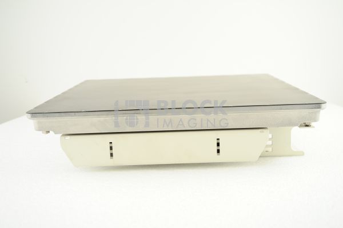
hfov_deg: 39.6
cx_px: 172
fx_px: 476
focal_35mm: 50
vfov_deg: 26.9
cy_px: 114
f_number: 6.3
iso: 800
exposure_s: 1/100
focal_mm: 50
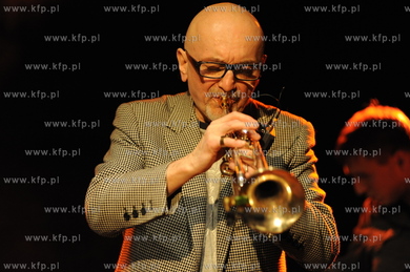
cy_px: 138
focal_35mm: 159
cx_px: 209
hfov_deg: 12.9
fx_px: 1809
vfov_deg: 8.6
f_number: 2.8
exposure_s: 1/100
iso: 2500
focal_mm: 155
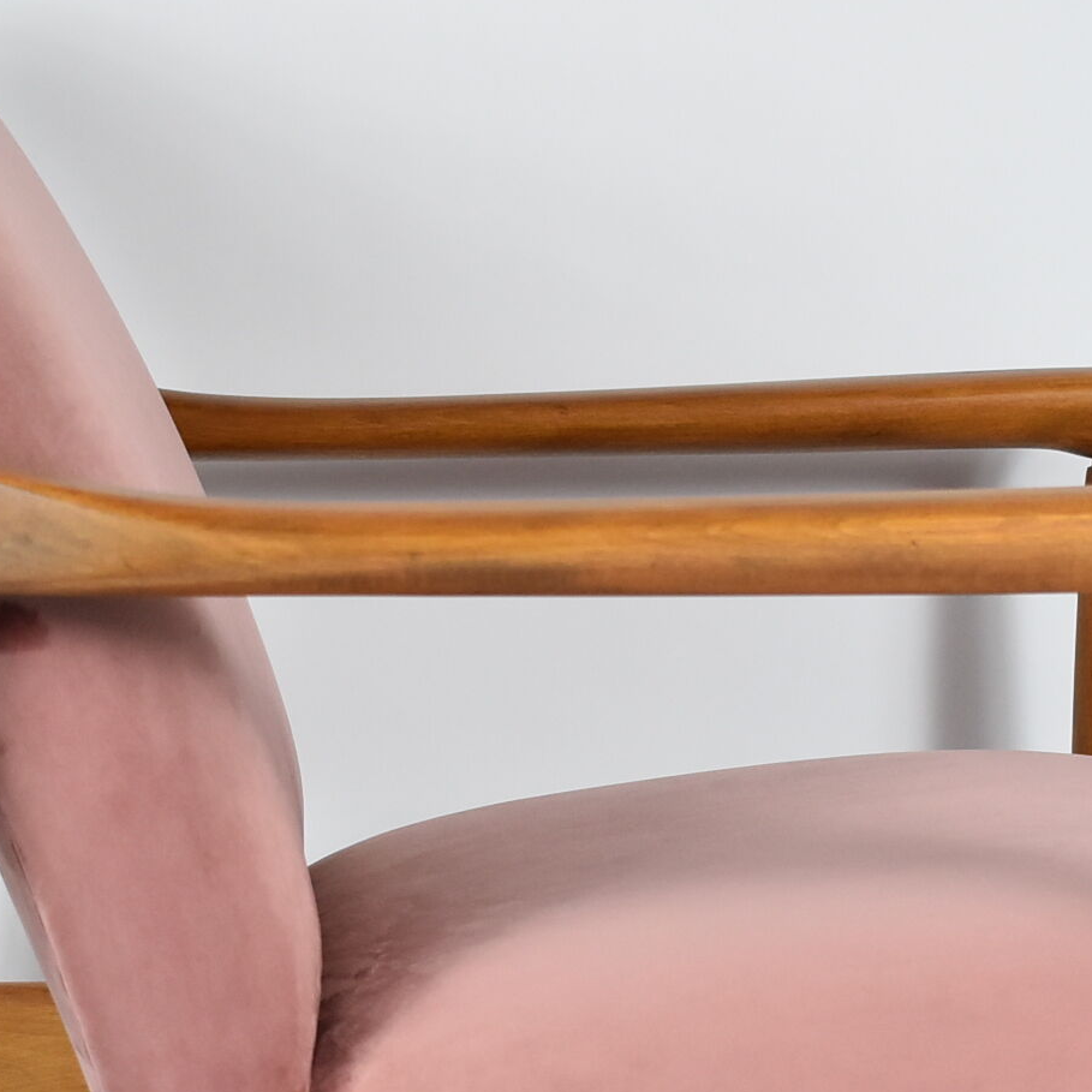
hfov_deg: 13.8
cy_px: 926
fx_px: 4497
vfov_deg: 13.7
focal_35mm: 126
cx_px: 628
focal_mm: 30
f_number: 4.2
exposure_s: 1/125
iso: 900
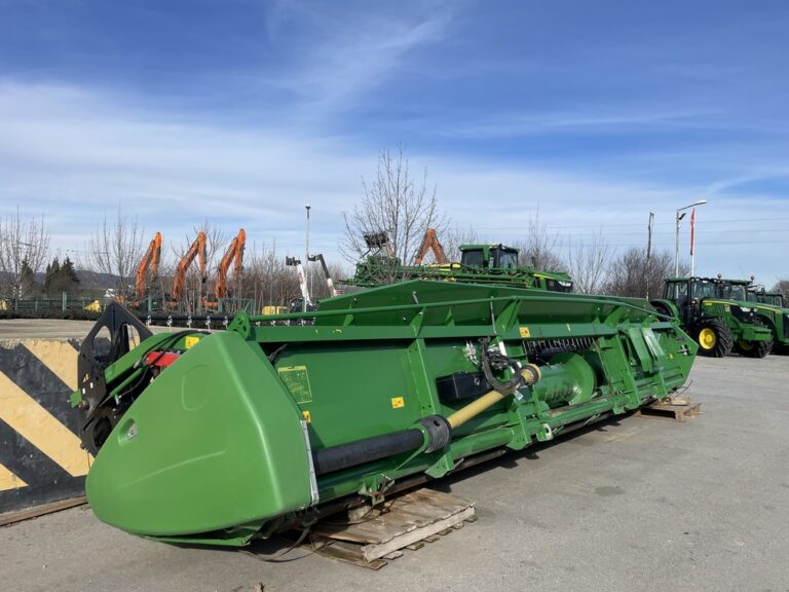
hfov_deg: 67.3
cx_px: 394
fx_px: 593
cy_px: 296
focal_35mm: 26
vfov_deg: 53.1
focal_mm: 4.2
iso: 32
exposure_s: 1/4132
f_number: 1.6
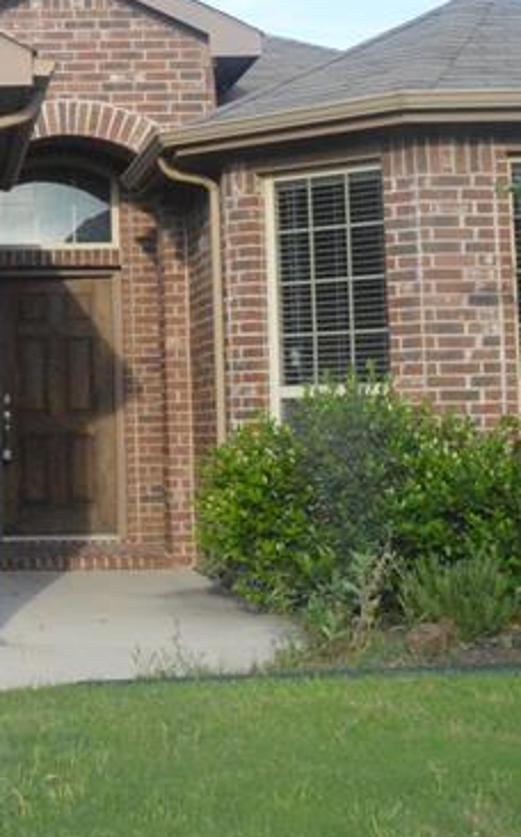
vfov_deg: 26.5
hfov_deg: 15.8
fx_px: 1753
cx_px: -201
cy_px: 201
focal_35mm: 77
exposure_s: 1/800
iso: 3200
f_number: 14
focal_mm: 18
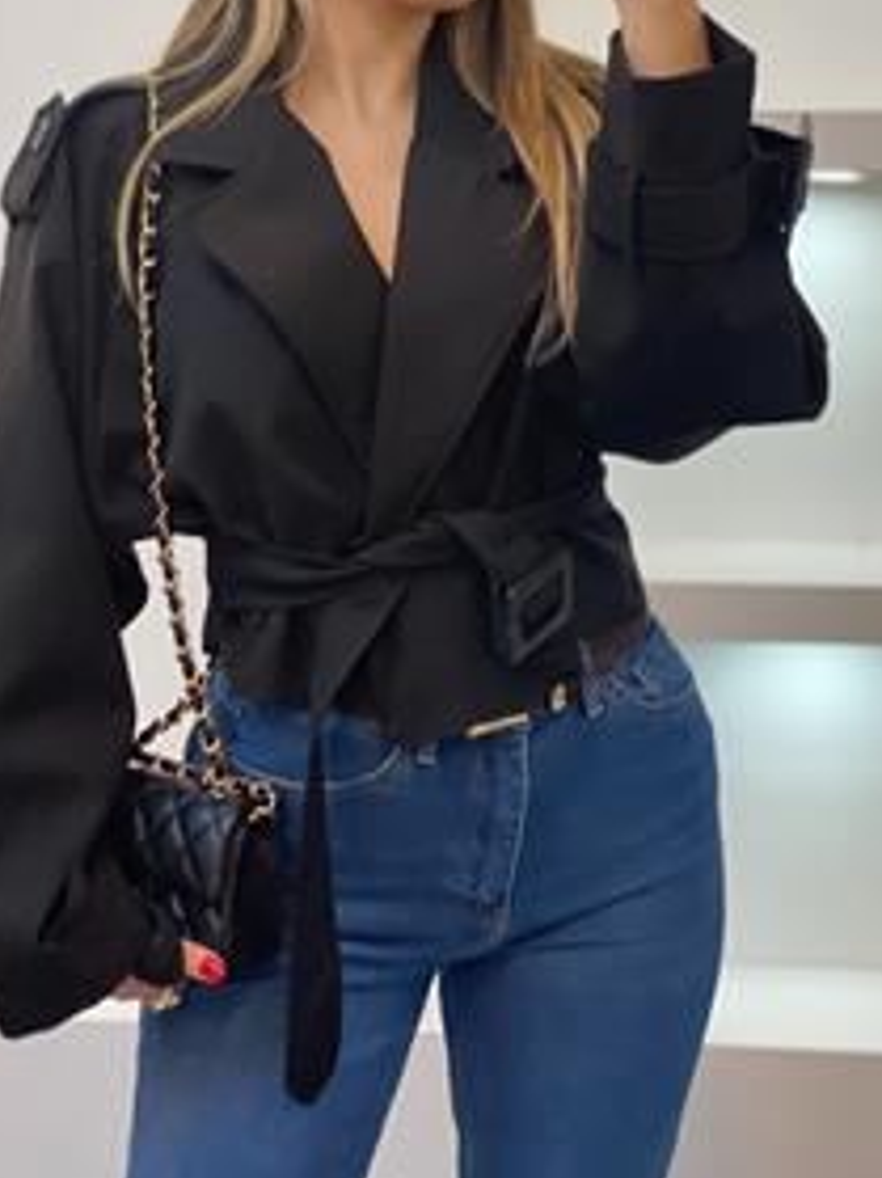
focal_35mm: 77
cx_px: 354
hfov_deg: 19.1
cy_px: 327
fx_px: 2618
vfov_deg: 25.1
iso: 100
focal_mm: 6
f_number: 2
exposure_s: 1/100
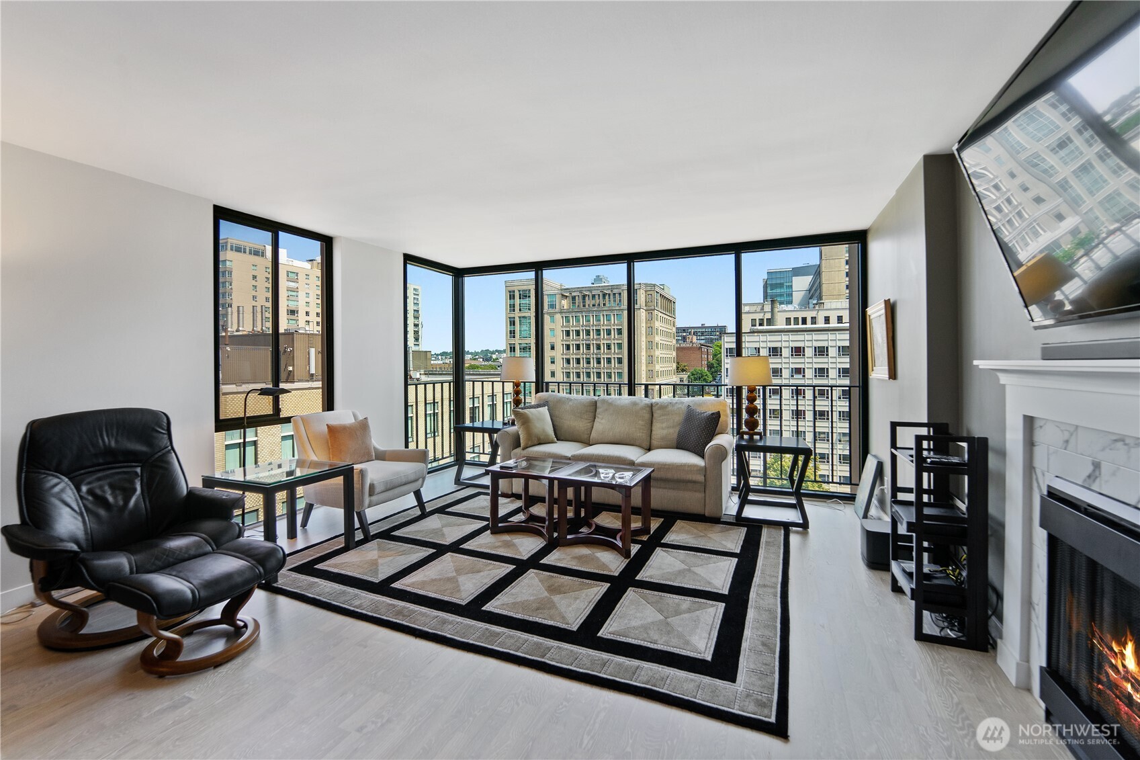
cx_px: 570
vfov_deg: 81.2
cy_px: 380
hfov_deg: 104.3
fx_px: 443
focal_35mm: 14
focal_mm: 14
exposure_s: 1/20
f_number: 8
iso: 200
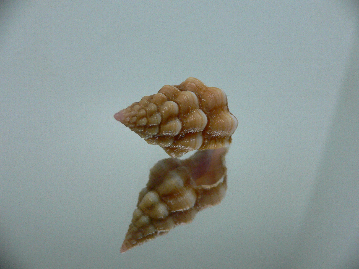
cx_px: 180
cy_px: 134
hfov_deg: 52.6
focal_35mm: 35
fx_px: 363
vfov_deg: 40.7
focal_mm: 4.6
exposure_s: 1/60
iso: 200
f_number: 2.8
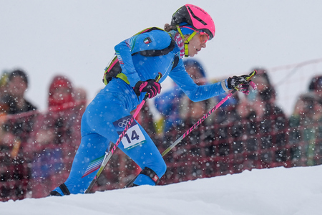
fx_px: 3577
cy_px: 108
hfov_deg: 5.2
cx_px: 161
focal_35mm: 400
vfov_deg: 3.4
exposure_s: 1/2000
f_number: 3.5
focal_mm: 400
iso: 1000
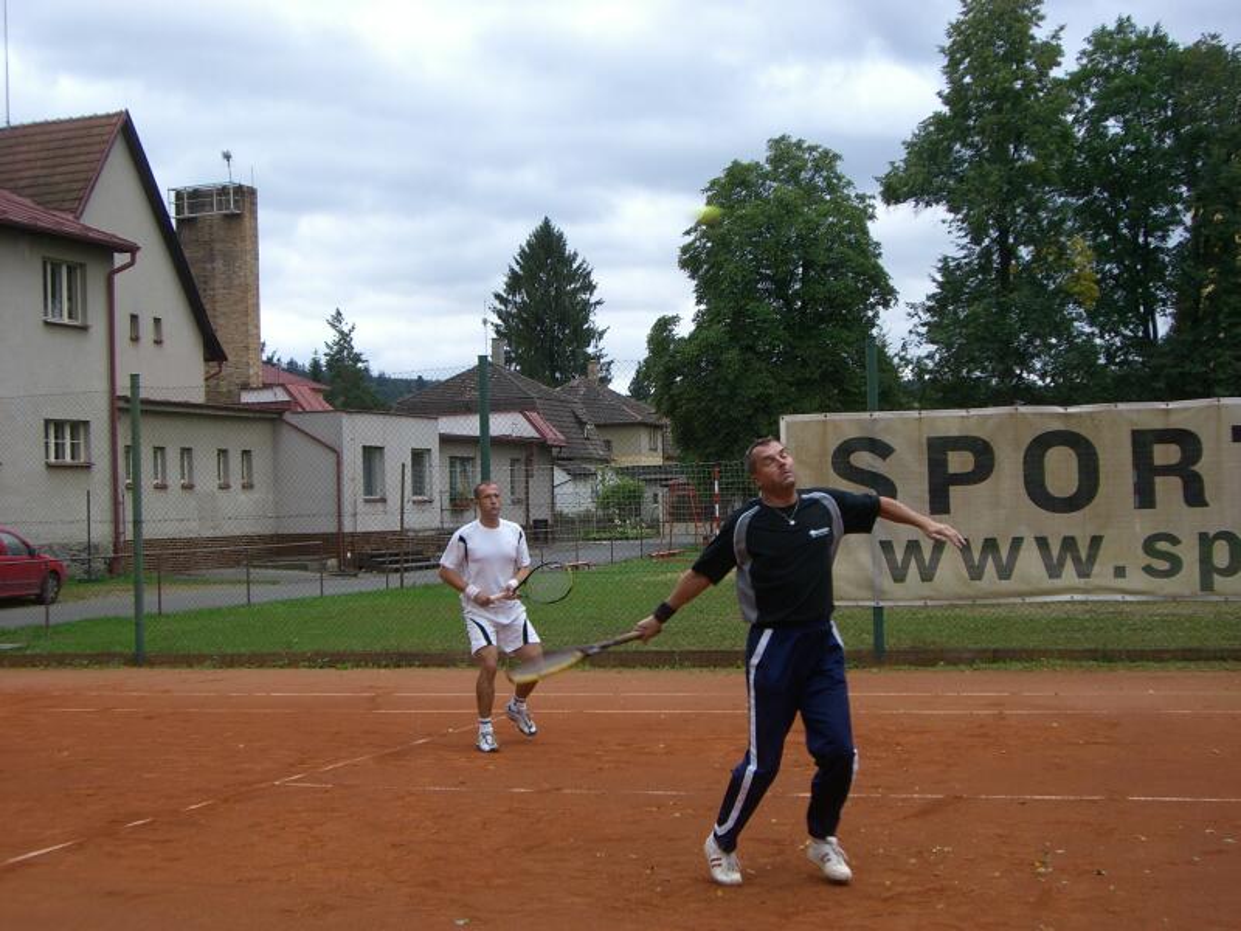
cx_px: 620
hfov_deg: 34.9
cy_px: 466
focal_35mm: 55
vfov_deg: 26.6
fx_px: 1972
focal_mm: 9
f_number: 3.3
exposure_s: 1/200
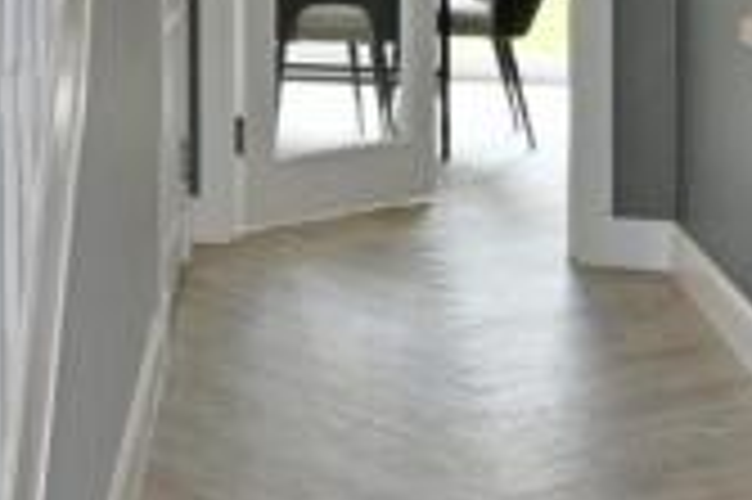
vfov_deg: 13.8
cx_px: -383
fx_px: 1984
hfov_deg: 18.8
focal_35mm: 95
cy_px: -151
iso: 125
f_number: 13
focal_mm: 15.5
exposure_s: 1/6
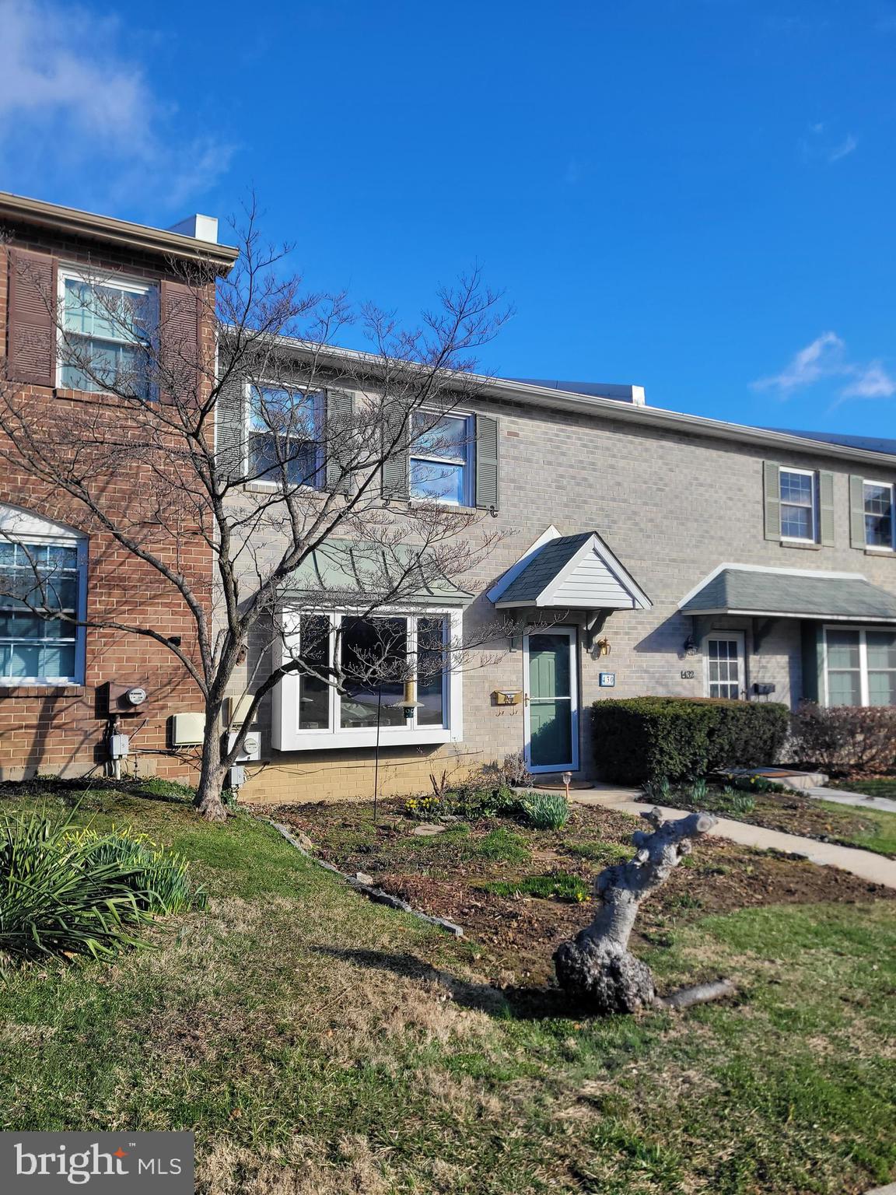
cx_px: 448
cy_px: 598
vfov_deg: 67.3
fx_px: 897
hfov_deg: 53.1
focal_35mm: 26
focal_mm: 5.4
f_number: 1.8
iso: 40
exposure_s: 1/1437
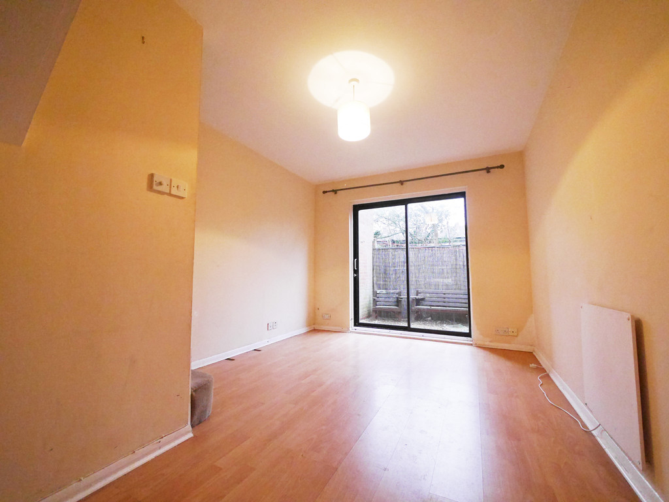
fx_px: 271
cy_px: 251
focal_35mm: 14
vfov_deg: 85.7
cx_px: 334
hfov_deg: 102.1
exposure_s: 1/125
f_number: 4
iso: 2000
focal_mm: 7
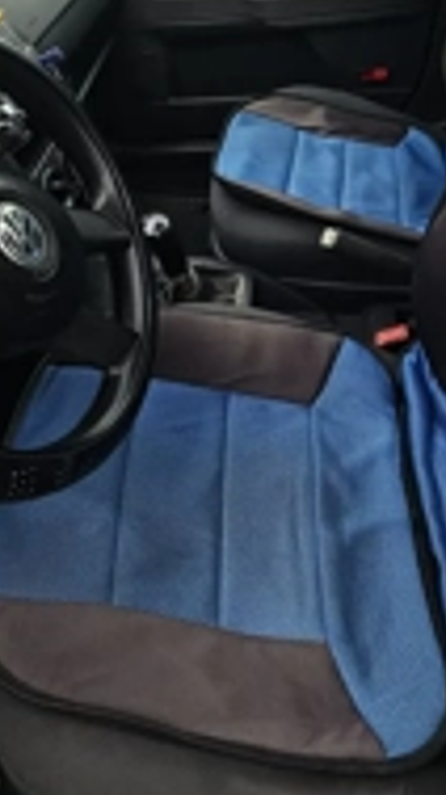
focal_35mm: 30
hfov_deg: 38.6
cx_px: 168
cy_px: 147
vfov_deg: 58.8
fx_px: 632
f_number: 2.2
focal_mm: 2.2
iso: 64
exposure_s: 1/100
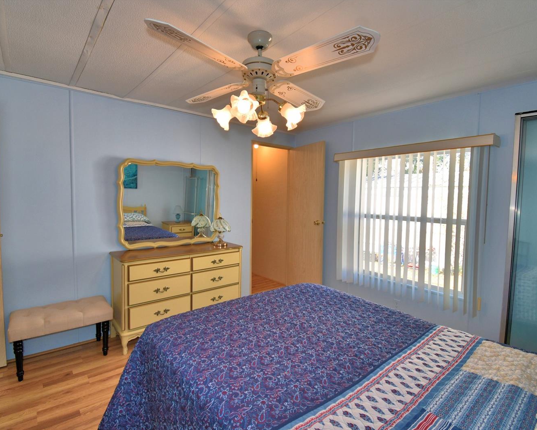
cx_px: 264
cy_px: 215
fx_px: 270
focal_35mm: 17
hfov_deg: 89.6
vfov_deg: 77.0
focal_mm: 10
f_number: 4.5
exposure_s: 1/60
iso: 110
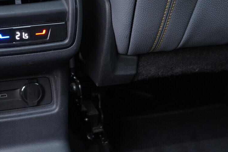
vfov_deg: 19.6
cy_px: 37
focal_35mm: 69
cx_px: 17
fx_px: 437
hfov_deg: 28.0
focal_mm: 24
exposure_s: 1/40
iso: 1000
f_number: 2.8
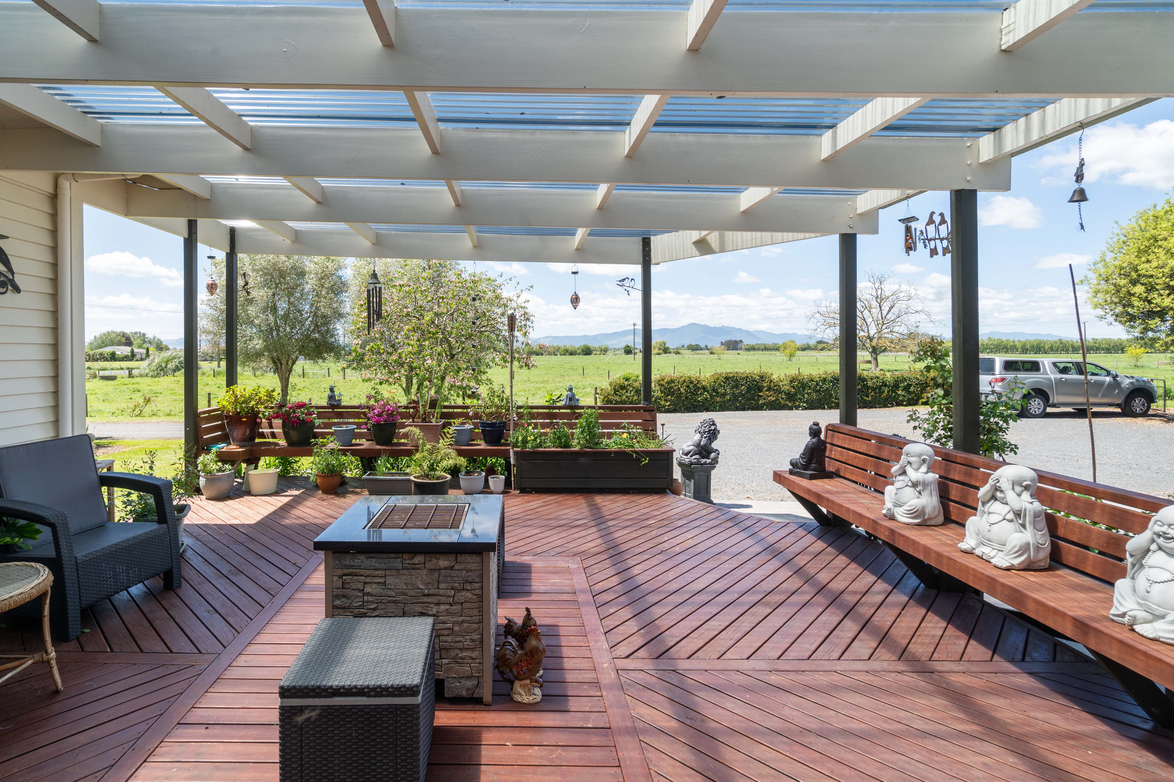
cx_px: 587
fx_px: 522
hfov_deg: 96.7
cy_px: 391
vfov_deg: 73.7
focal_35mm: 16
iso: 400
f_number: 9
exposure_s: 1/400
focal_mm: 16
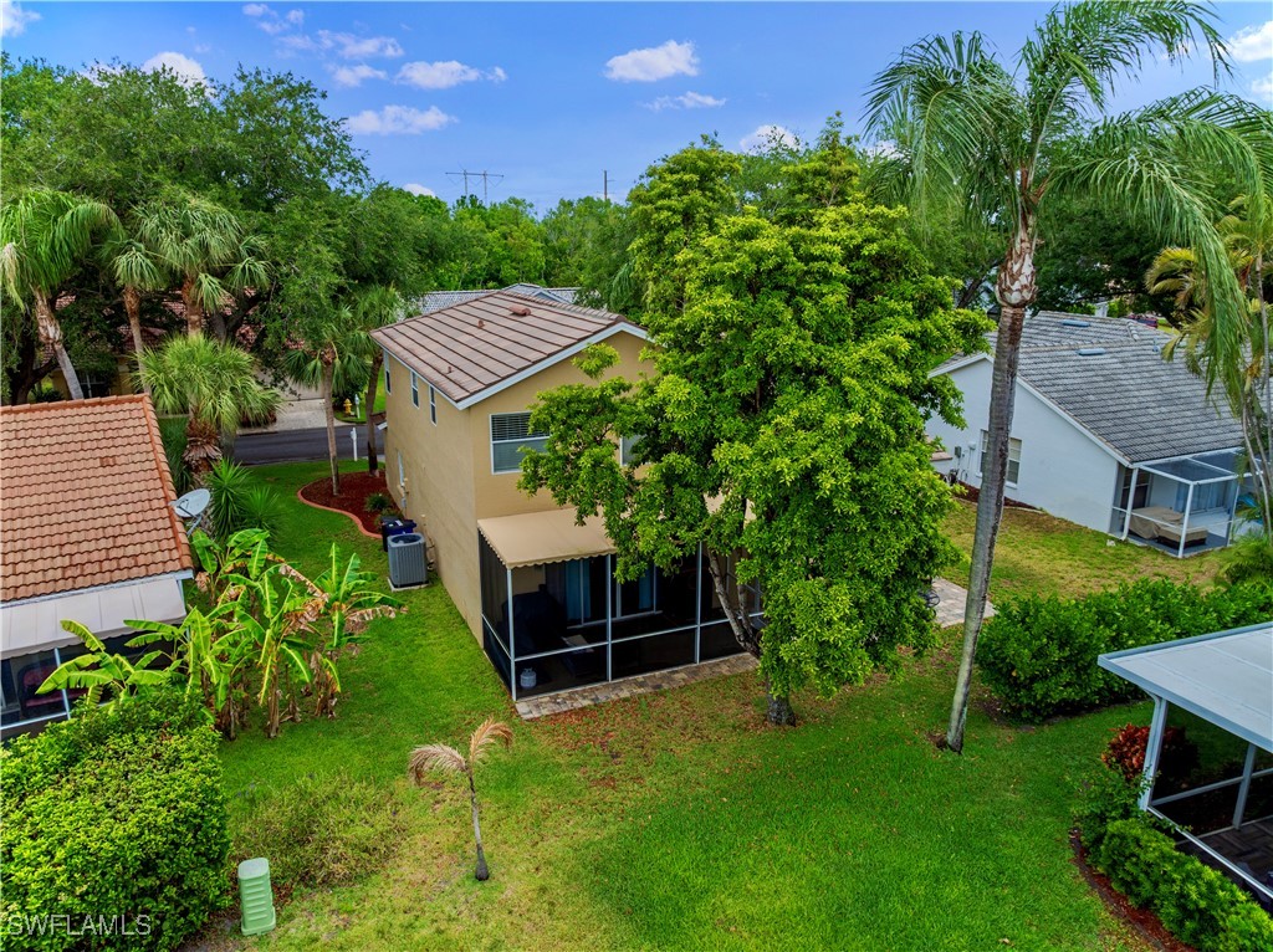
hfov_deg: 71.6
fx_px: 882
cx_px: 636
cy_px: 476
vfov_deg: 56.7
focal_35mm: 24
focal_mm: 12.29
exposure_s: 1/500
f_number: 2.8
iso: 120
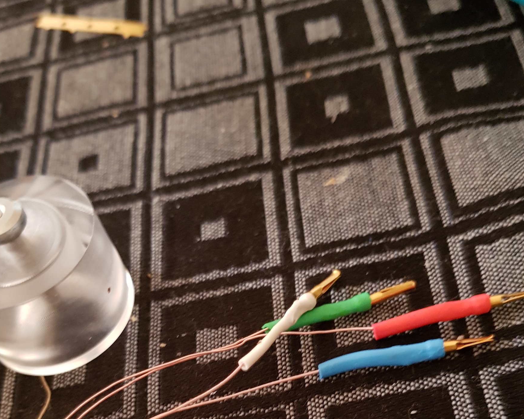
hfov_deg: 43.8
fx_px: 651
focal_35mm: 42
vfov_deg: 33.4
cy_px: 394
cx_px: 240
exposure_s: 1/10
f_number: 1.7
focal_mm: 4.2
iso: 320
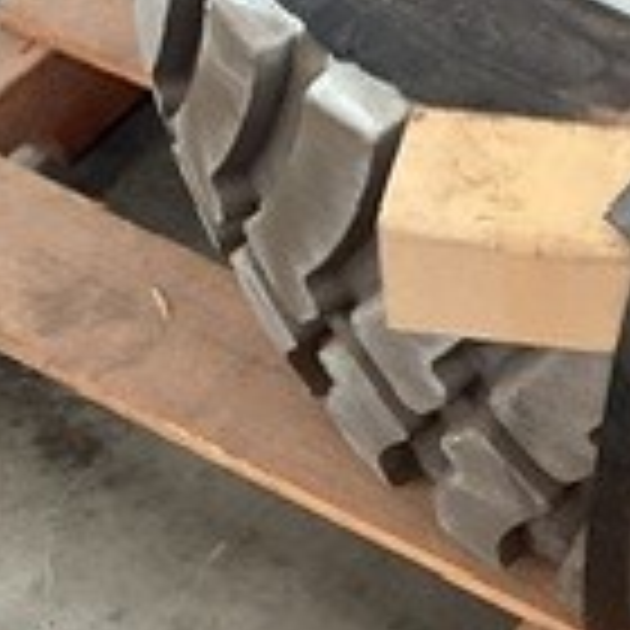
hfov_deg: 13.8
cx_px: 999
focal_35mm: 117
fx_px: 2409
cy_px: 27
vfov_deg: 14.7
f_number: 1.8
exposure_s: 1/60
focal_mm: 3
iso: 100
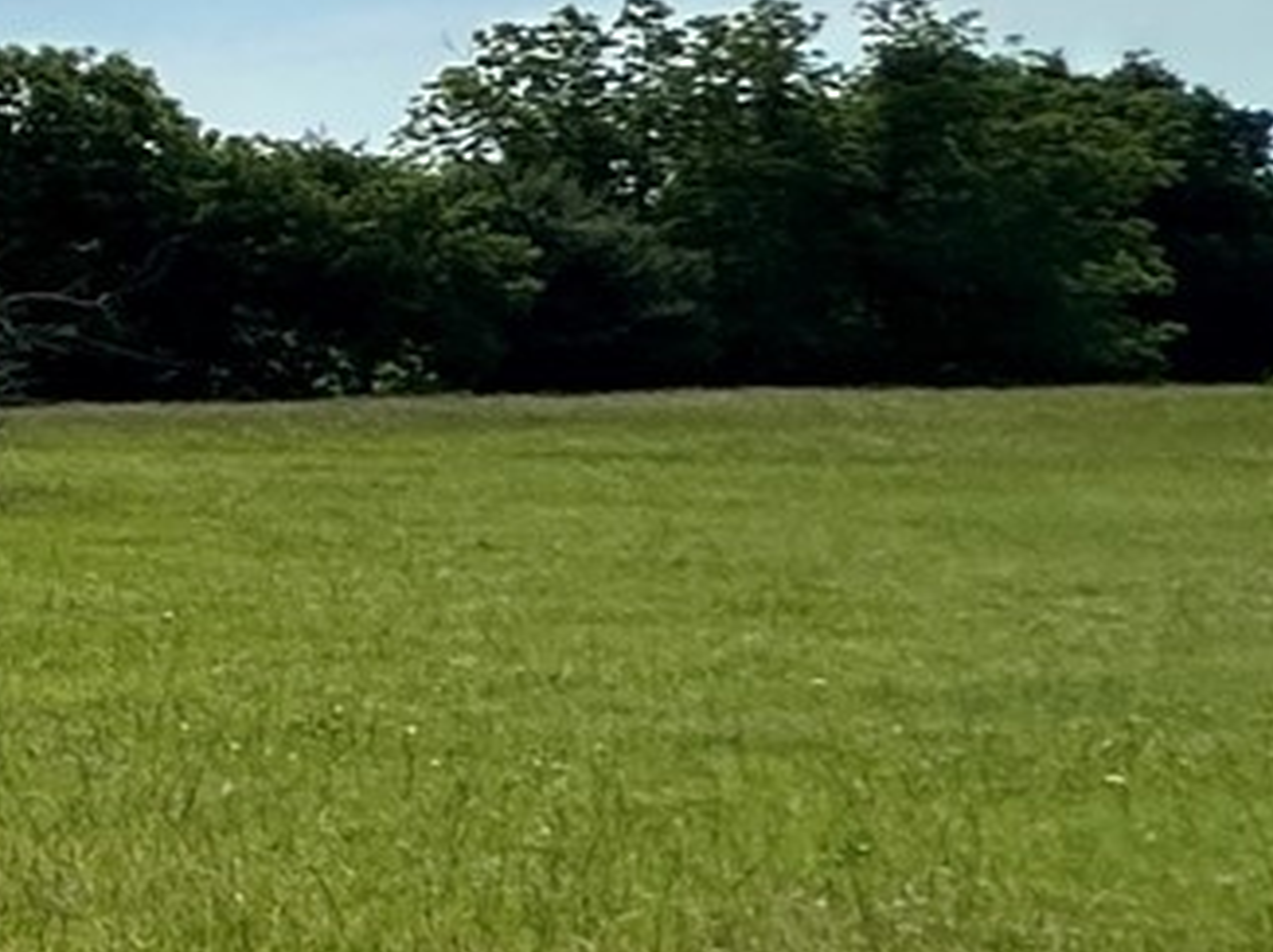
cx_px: -2558
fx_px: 3234
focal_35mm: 88
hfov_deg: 11.5
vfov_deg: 16.7
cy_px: 234
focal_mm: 2.22
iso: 50
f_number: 2.2
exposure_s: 1/4831
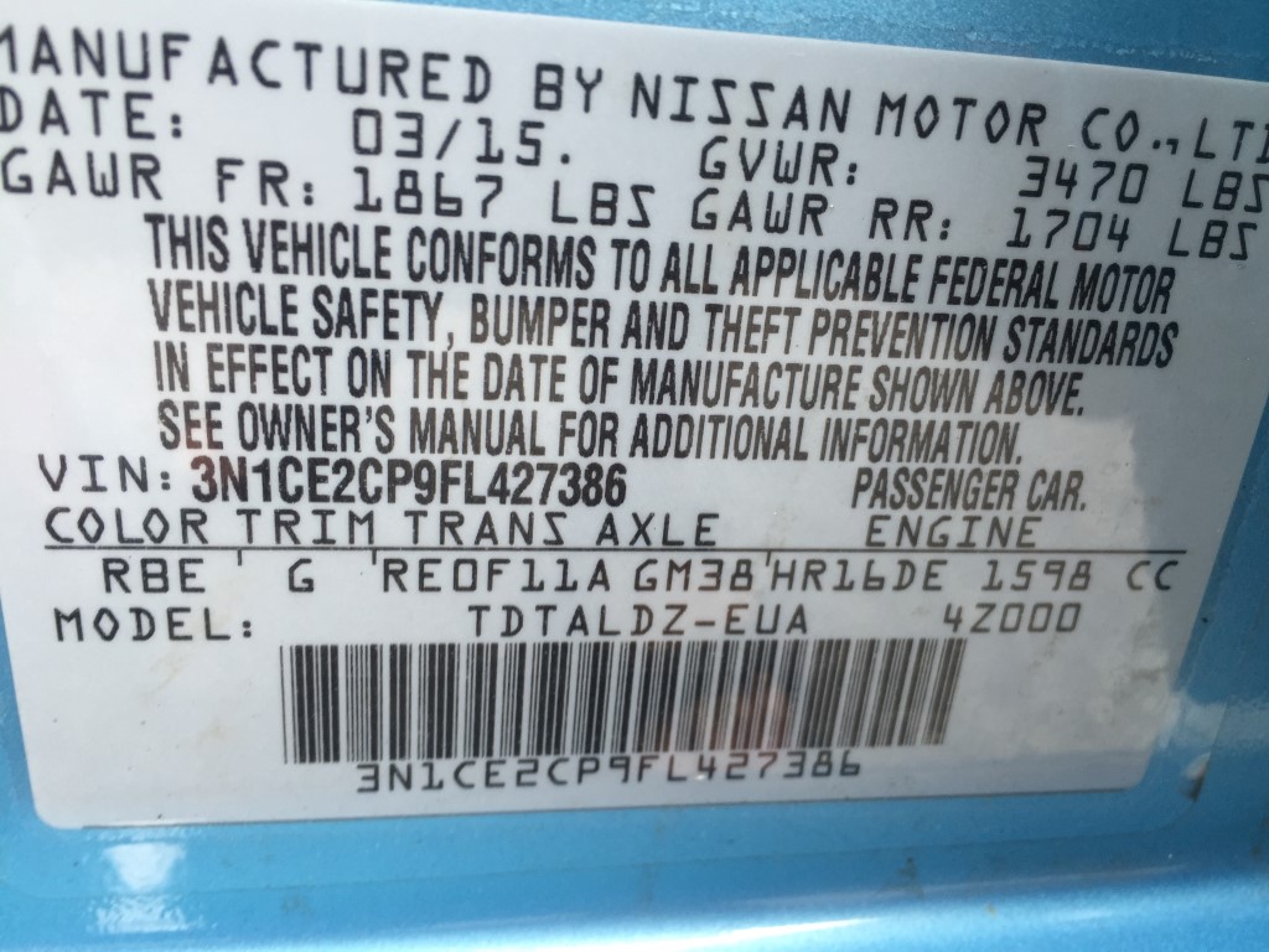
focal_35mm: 29
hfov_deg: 61.7
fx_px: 1063
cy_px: 476
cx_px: 634
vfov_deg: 48.2
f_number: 2.2
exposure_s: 1/60
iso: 32
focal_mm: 4.15
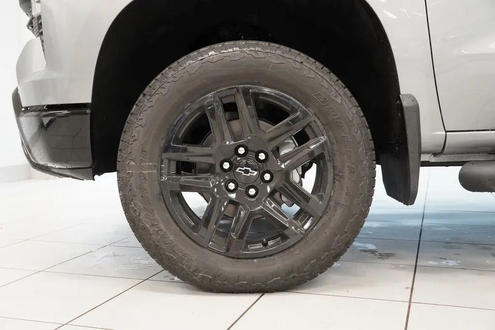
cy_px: 165
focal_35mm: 42
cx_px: 248
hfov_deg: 46.4
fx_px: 578
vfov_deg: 31.9
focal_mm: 28
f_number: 4.5
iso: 5000
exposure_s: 1/50
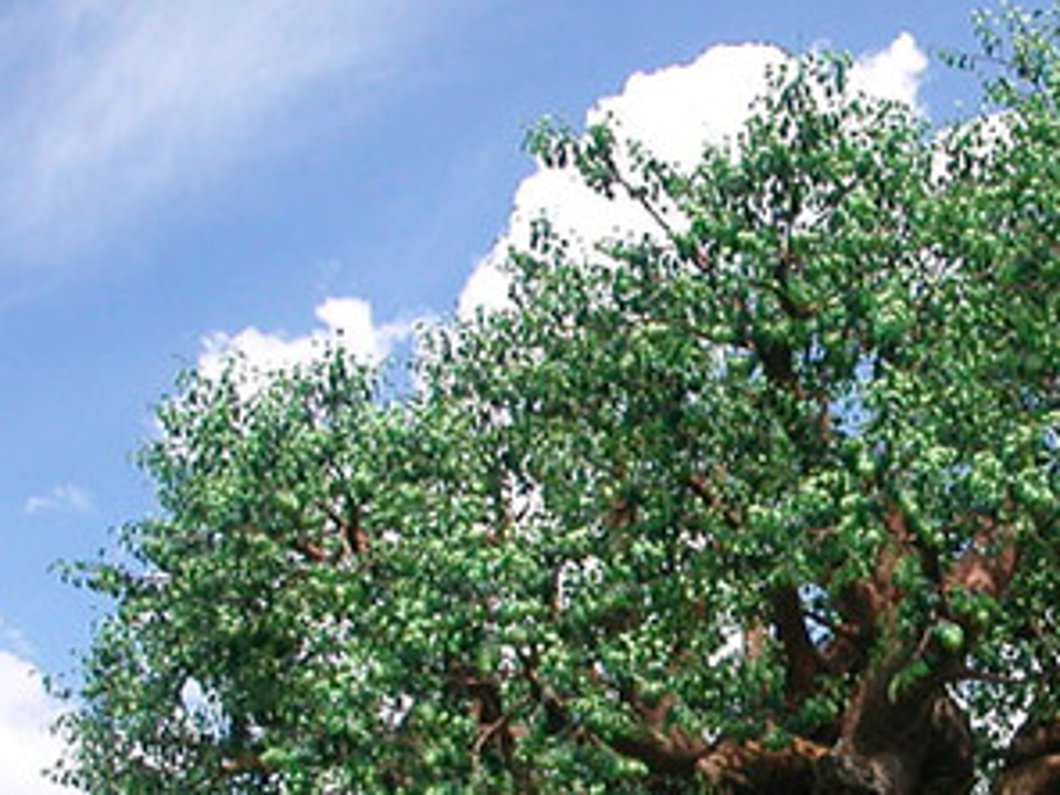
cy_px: 756
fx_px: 2450
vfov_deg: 18.1
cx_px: 1017
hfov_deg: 23.6
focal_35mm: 80
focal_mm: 5.6
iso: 100
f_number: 4.5
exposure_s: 1/510
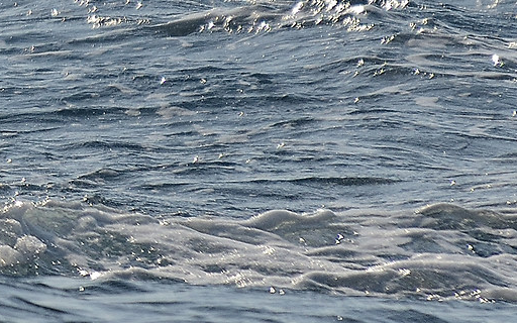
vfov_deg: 0.7
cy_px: -346
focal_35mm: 1912
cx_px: -666
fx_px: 26940
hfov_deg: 1.1
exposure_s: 1/2500
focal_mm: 400
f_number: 8
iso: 400
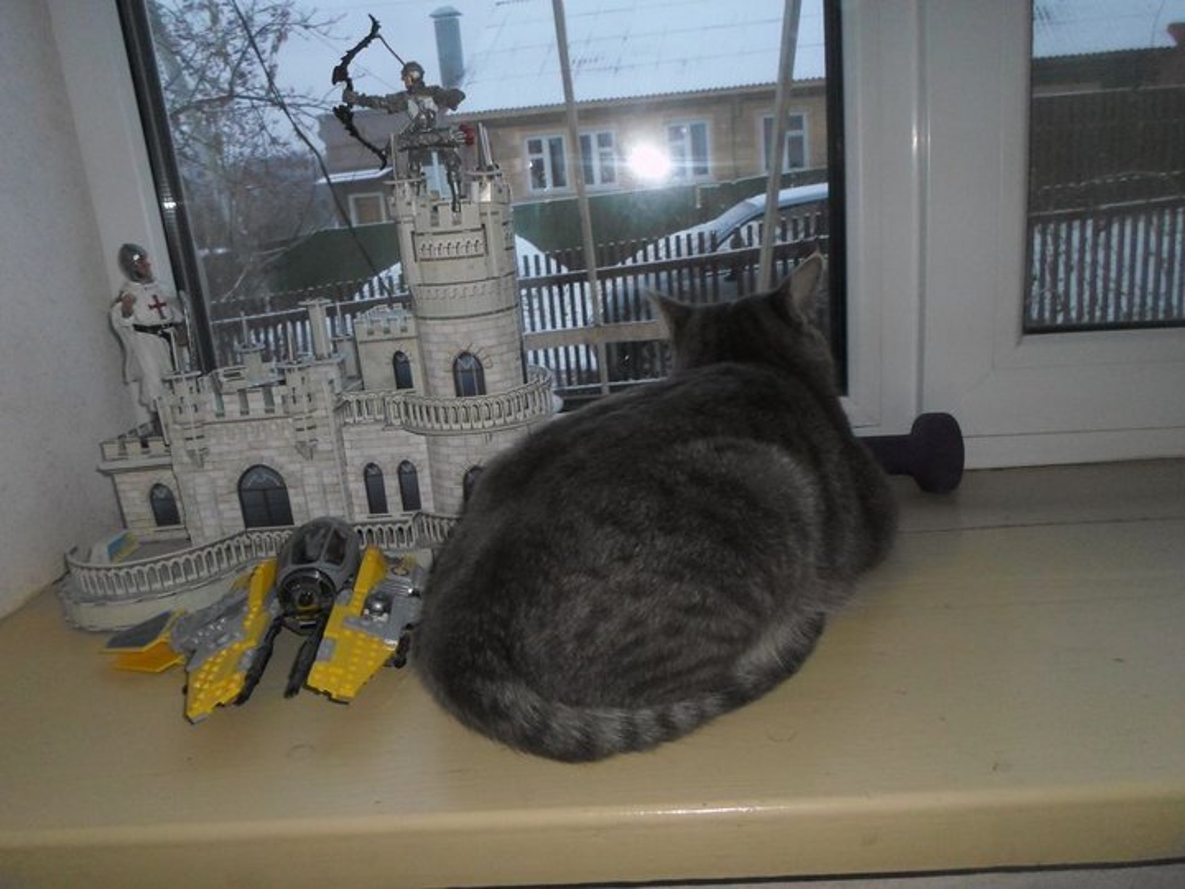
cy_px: 444
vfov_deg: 54.9
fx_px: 856
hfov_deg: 69.4
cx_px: 592
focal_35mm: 25
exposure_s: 1/30
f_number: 2.5
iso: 400
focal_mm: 4.5
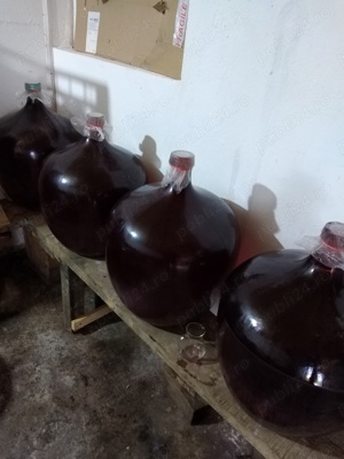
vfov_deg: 67.3
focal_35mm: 26
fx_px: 345
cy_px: 230
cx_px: 172
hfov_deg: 53.1
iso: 1018
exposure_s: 1/20
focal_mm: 3.6
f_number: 1.8
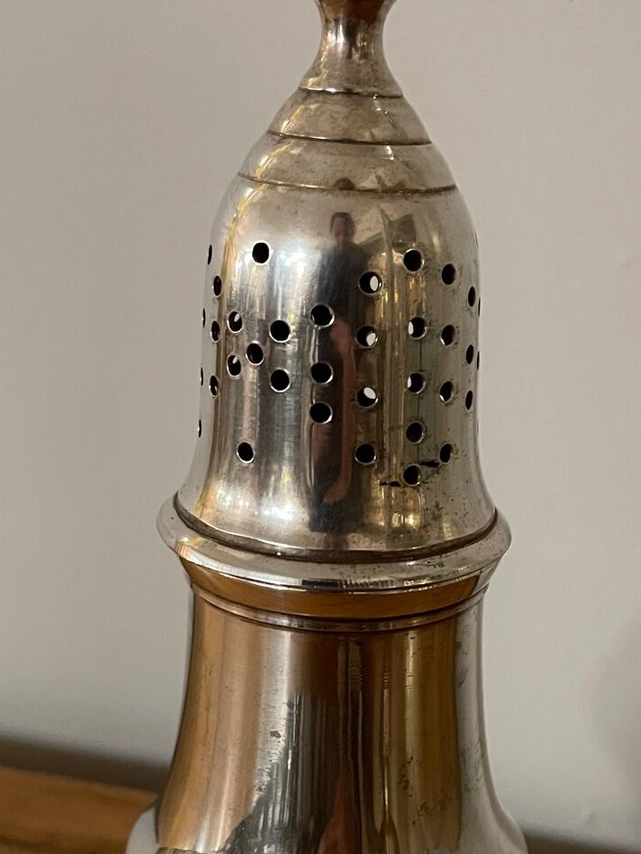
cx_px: 422
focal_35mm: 55
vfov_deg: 34.2
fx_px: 1358
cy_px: 643
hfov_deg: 26.4
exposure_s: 1/33
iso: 400
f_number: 1.6
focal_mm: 4.2
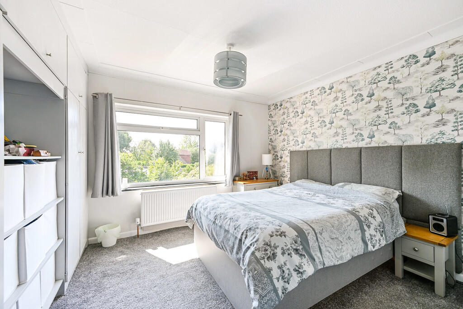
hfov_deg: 104.2
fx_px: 180
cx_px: 232
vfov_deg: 81.2
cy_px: 154
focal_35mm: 14
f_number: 8
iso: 100
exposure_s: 1/10
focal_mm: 14
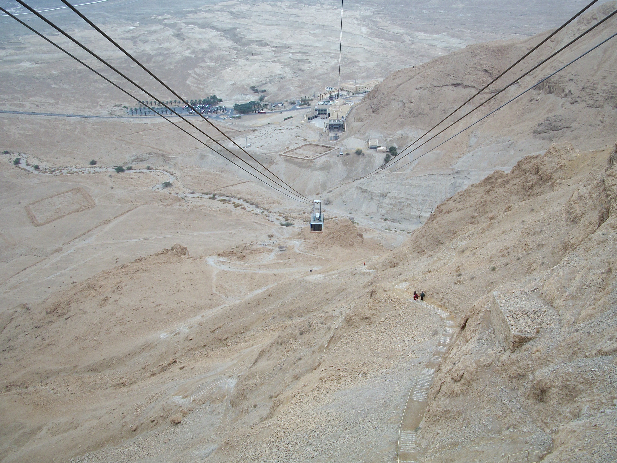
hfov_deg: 47.8
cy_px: 223
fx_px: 695
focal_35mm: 39
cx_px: 325
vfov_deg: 36.8
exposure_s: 1/250
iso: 80
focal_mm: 6.3
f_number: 3.1
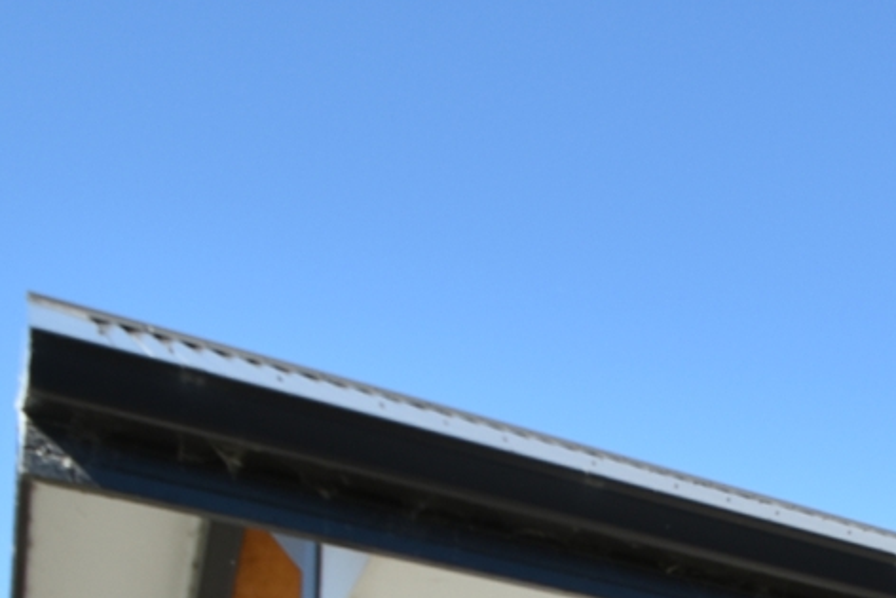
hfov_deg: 25.9
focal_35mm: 61
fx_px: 1519
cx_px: 1283
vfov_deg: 17.3
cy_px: 1133
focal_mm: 10
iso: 200
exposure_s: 1/320
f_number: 9
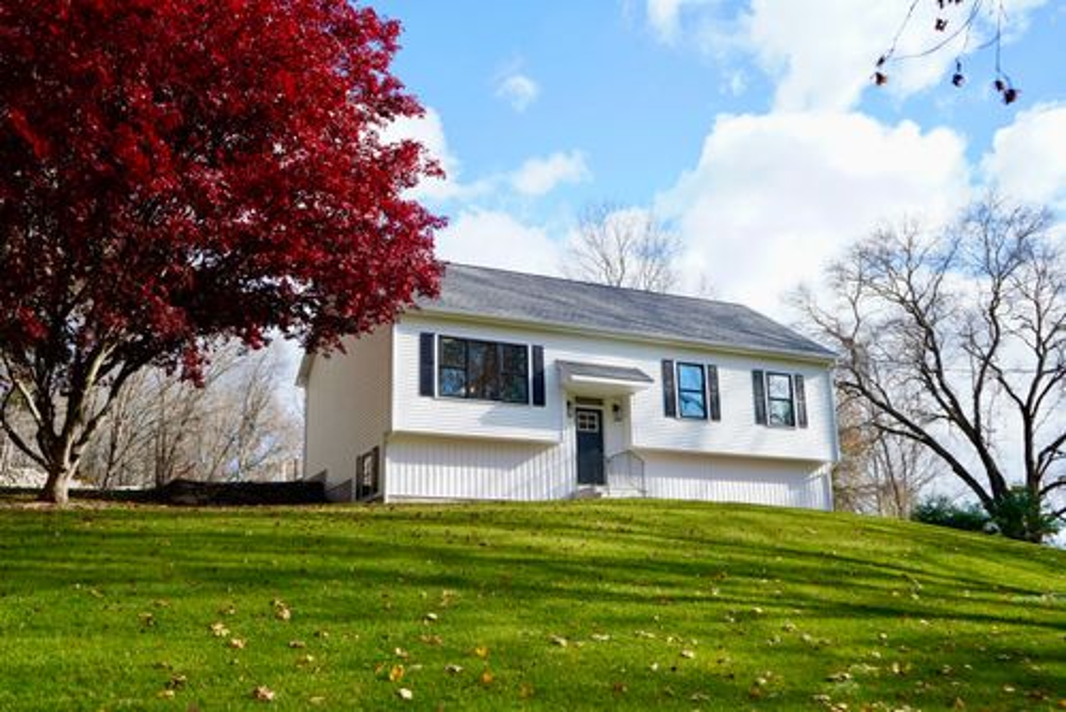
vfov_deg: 38.9
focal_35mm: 34
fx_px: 1007
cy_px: 356
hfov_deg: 55.8
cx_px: 533
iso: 160
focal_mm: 34
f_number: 4
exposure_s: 1/640
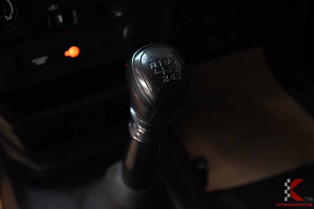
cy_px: 104
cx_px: 157
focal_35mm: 39
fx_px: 340
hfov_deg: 49.5
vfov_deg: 34.2
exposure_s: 1/30
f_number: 5.6
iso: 1100
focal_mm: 39
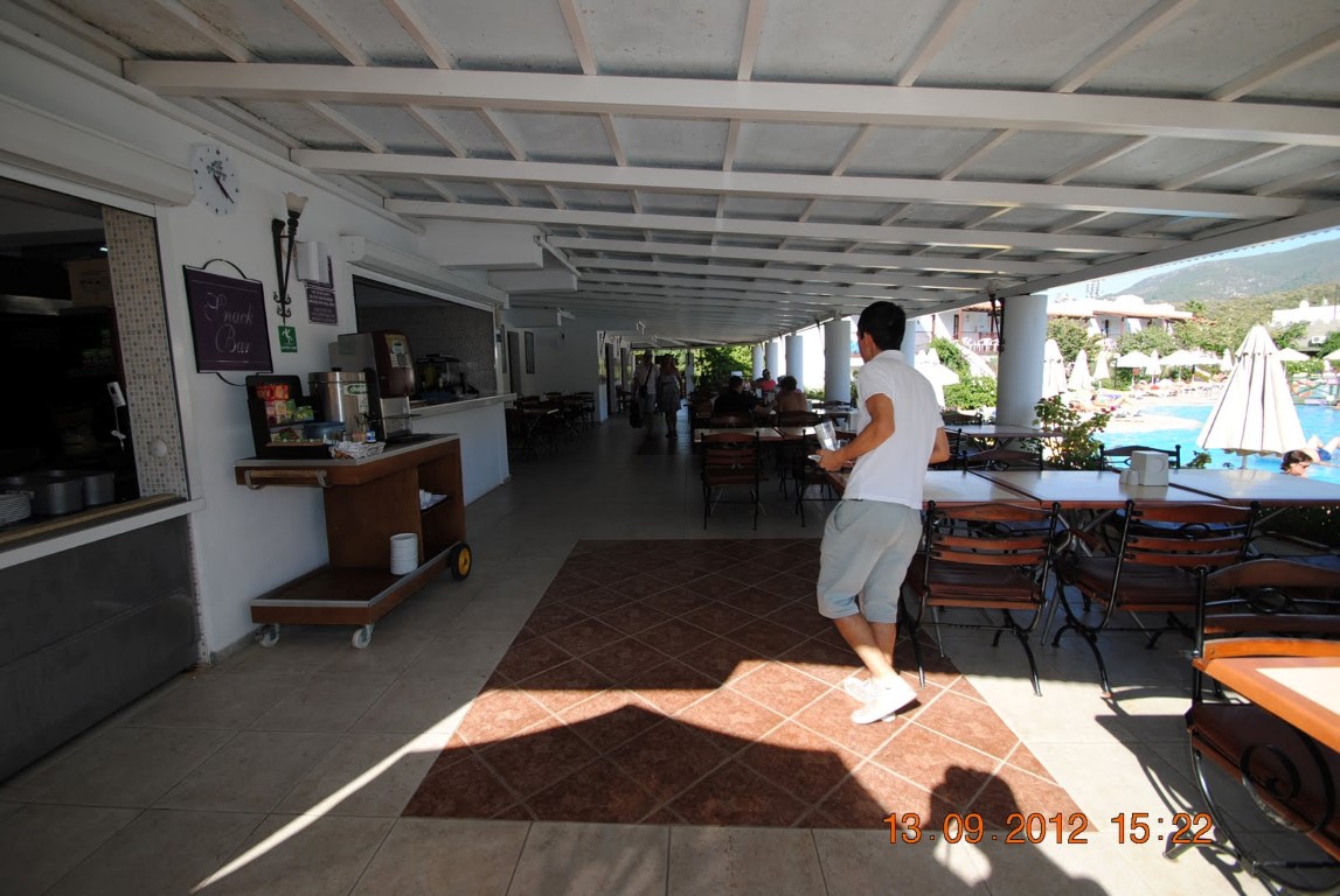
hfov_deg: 100.3
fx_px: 559
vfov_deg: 77.5
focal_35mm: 15
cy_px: 448
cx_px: 670
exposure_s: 1/200
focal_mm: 10
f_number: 5
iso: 100
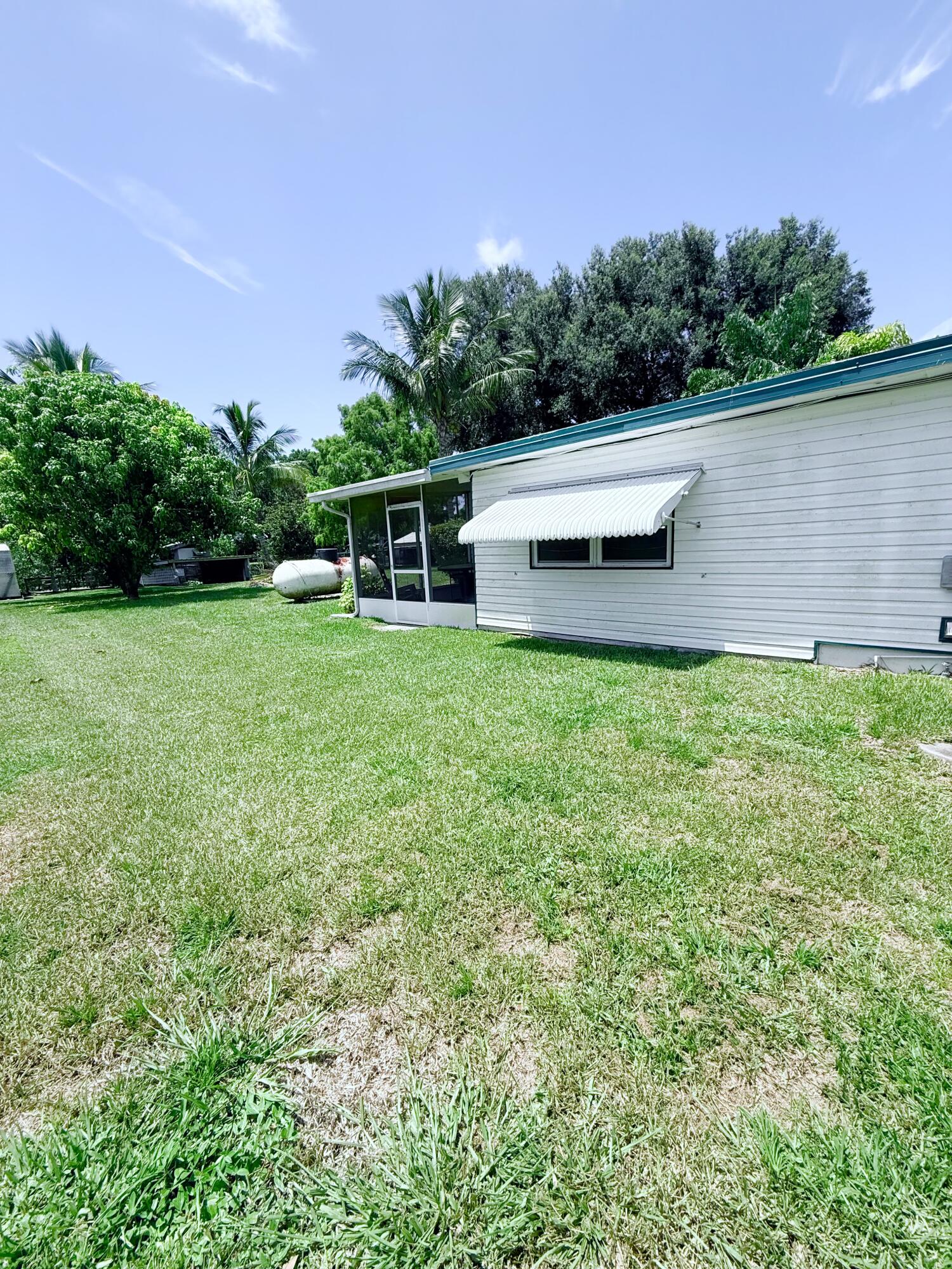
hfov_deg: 85.7
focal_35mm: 14
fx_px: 513
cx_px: 476
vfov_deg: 102.1
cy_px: 634
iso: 64
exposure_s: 1/2024
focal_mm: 2.22
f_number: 2.2
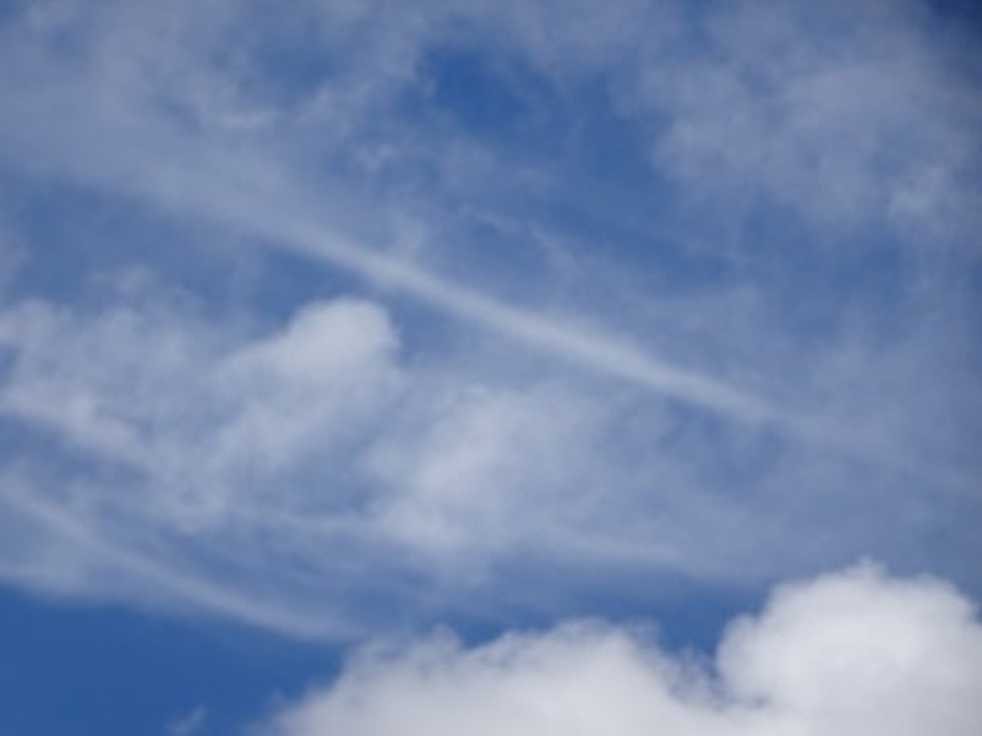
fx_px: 5503
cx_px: 491
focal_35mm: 194
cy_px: 368
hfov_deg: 10.2
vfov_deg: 7.7
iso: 80
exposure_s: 1/800
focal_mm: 33.17
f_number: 6.3
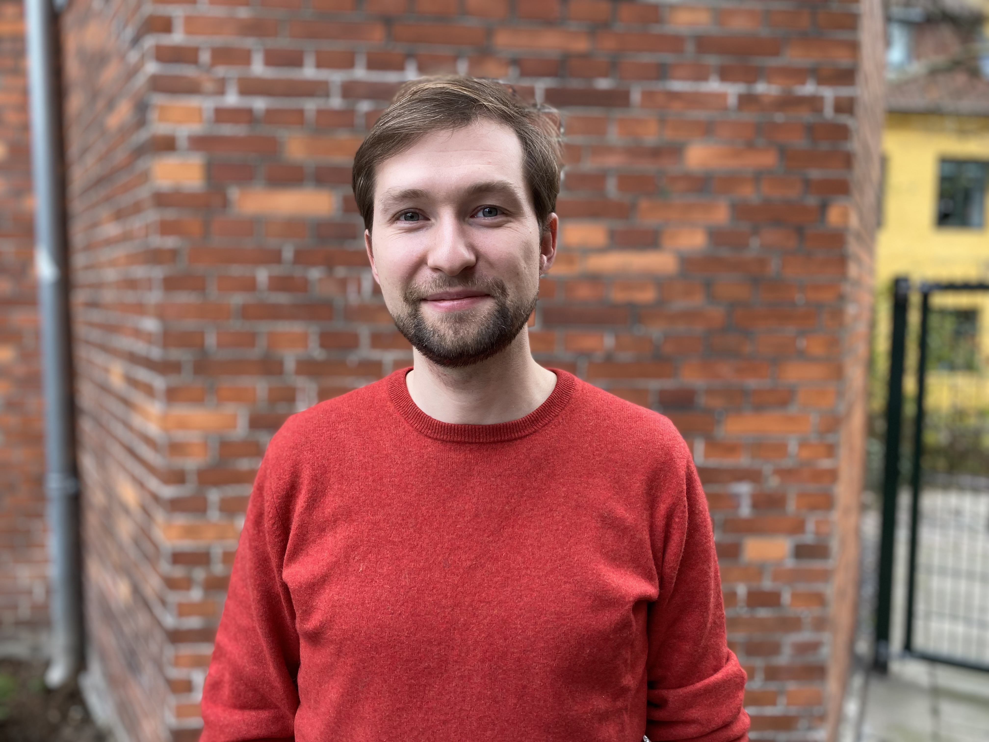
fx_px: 743
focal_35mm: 26
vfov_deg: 53.1
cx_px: 494
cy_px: 371
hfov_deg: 67.3
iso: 80
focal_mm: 4.25
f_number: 1.8
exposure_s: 1/122
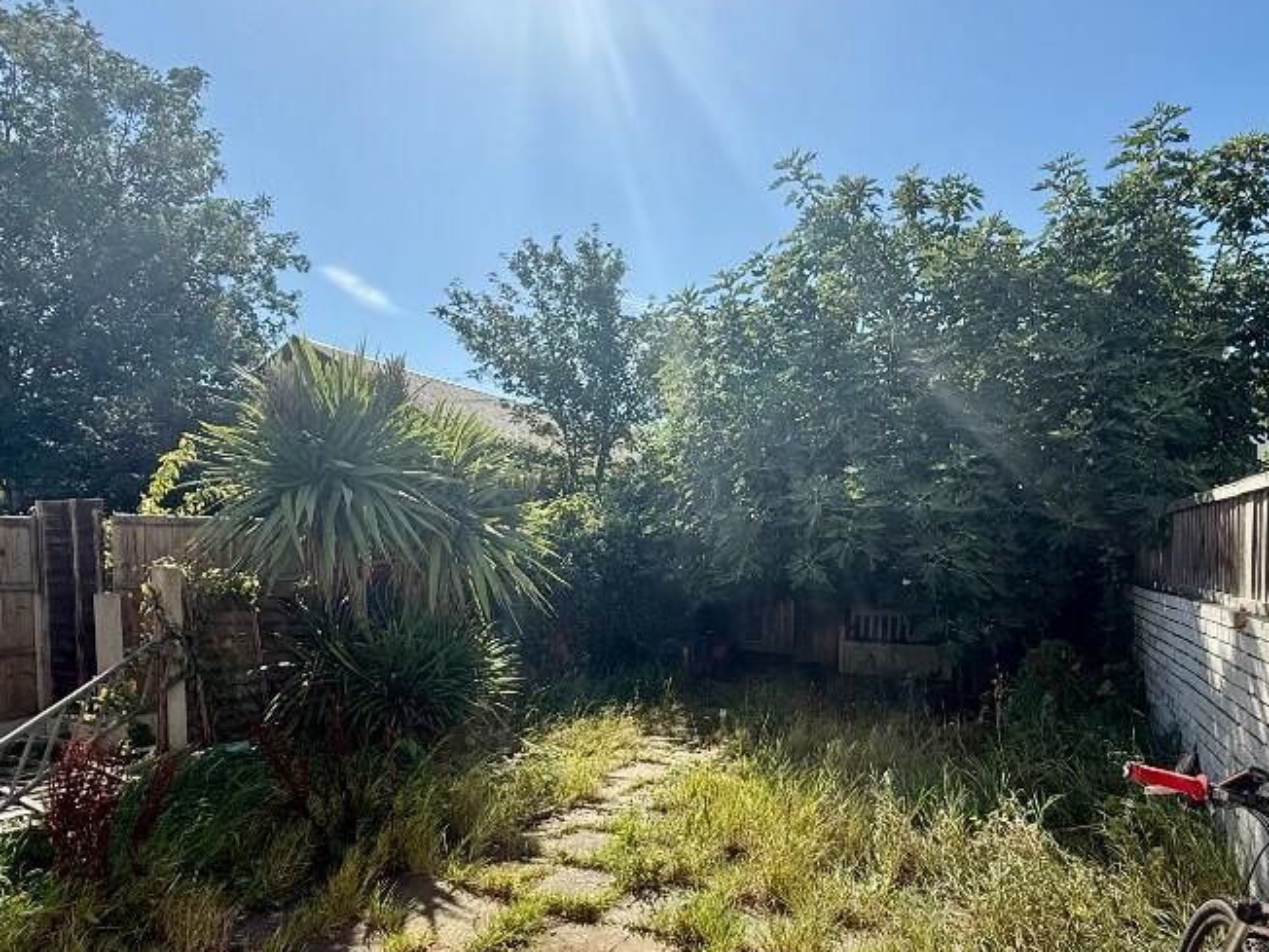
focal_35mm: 22
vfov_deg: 60.2
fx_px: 807
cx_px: 730
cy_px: 600
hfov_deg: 75.9
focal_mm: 2.22
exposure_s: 1/901
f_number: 2.2
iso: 64
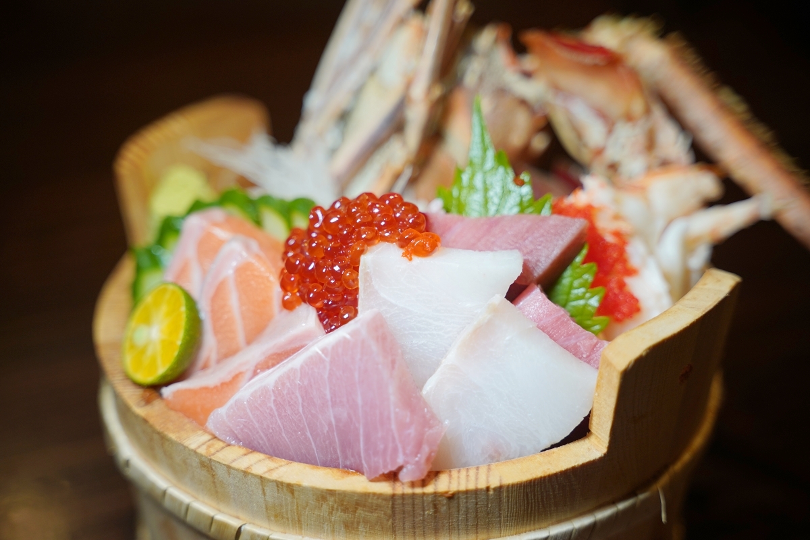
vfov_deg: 18.2
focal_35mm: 75
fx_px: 1687
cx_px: 405
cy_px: 270
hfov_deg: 27.0
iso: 250
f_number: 4
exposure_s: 1/80
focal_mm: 75
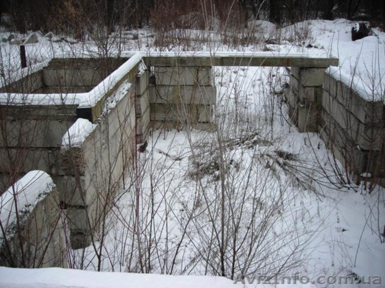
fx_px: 423
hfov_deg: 49.0
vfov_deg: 37.7
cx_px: 192
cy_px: 144
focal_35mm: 38
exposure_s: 1/129
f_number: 6.4
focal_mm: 6.3
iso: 50
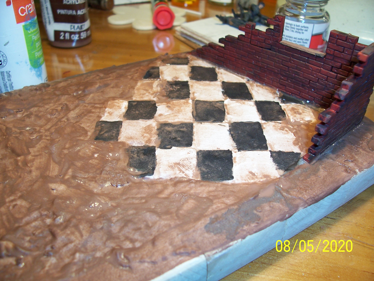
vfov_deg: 41.8
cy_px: 140
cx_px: 187
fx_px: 367
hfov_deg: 54.0
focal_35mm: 34
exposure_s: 1/60
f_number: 2.7
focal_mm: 5.6
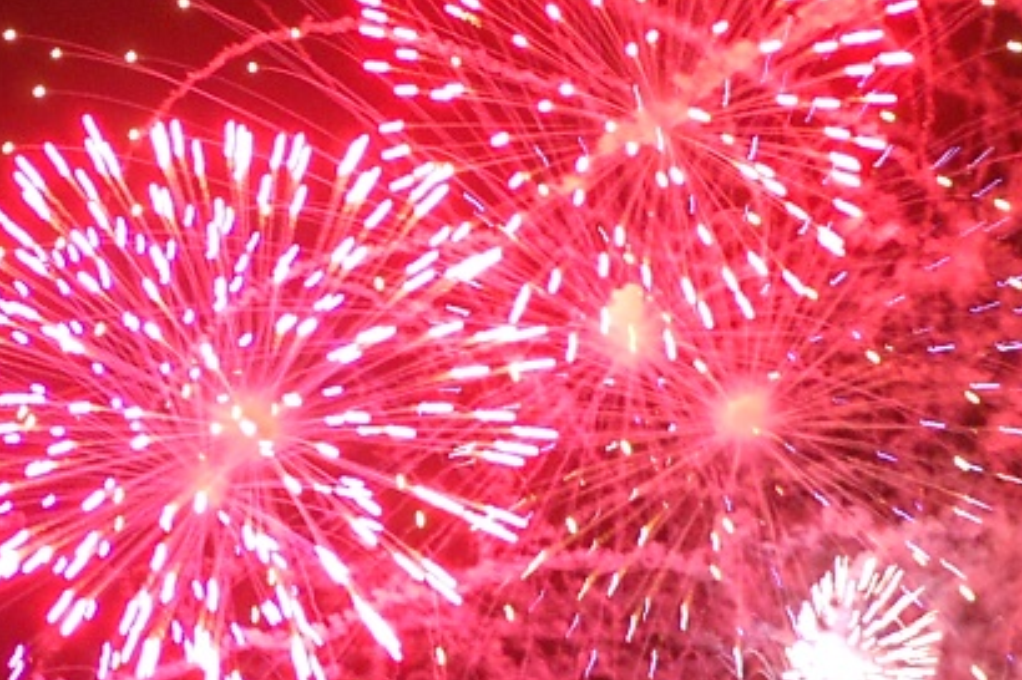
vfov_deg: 2.9
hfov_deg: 4.4
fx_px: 13280
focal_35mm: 468
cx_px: 947
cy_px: 475
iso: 800
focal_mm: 80
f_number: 4.5
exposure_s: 1/25
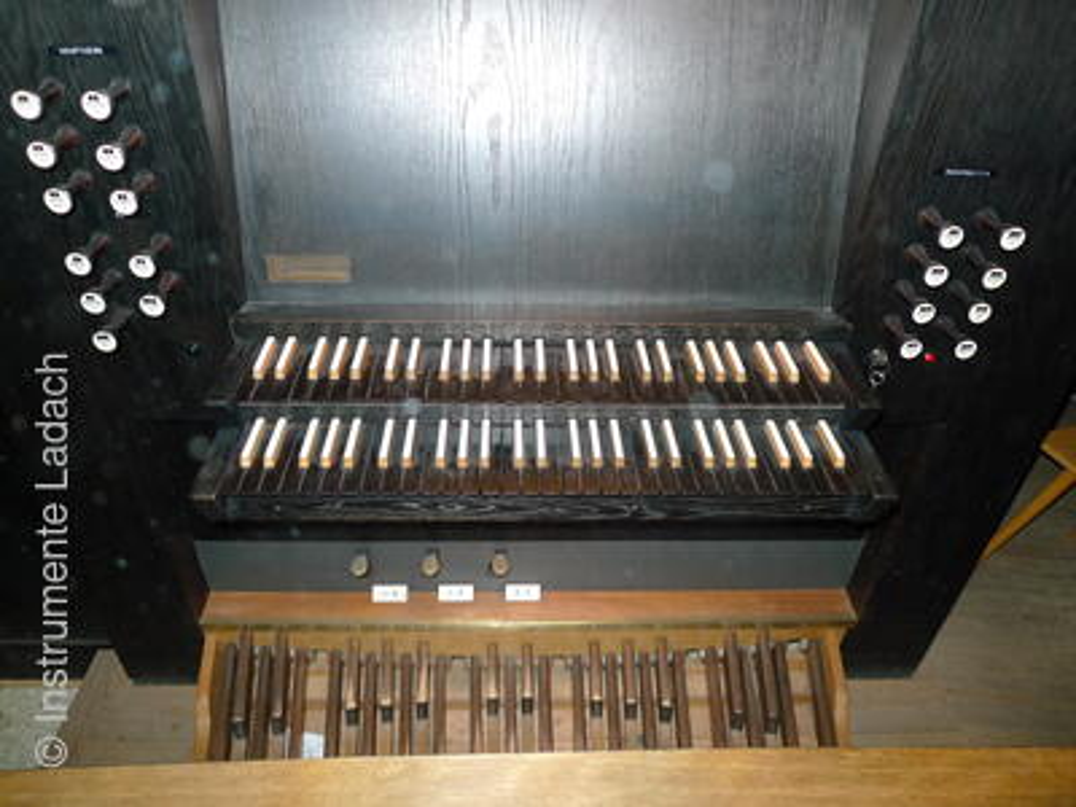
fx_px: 746
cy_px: 404
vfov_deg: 56.8
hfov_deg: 71.6
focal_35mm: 24
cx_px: 538
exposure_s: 1/30
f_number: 2
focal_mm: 5.1
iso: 125
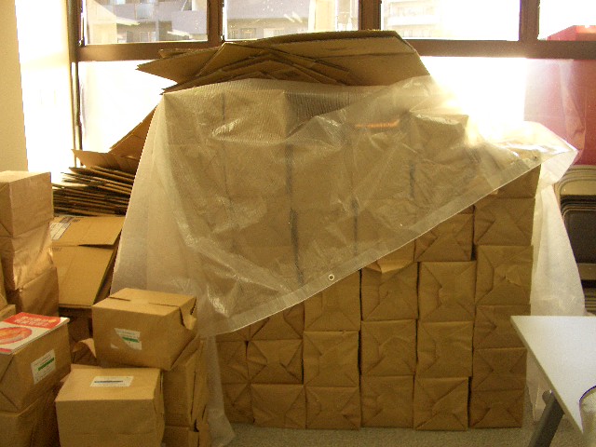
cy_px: 224
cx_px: 298
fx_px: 603
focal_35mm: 35
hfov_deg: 52.6
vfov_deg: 40.7
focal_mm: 5.8
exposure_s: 1/100
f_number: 2.6
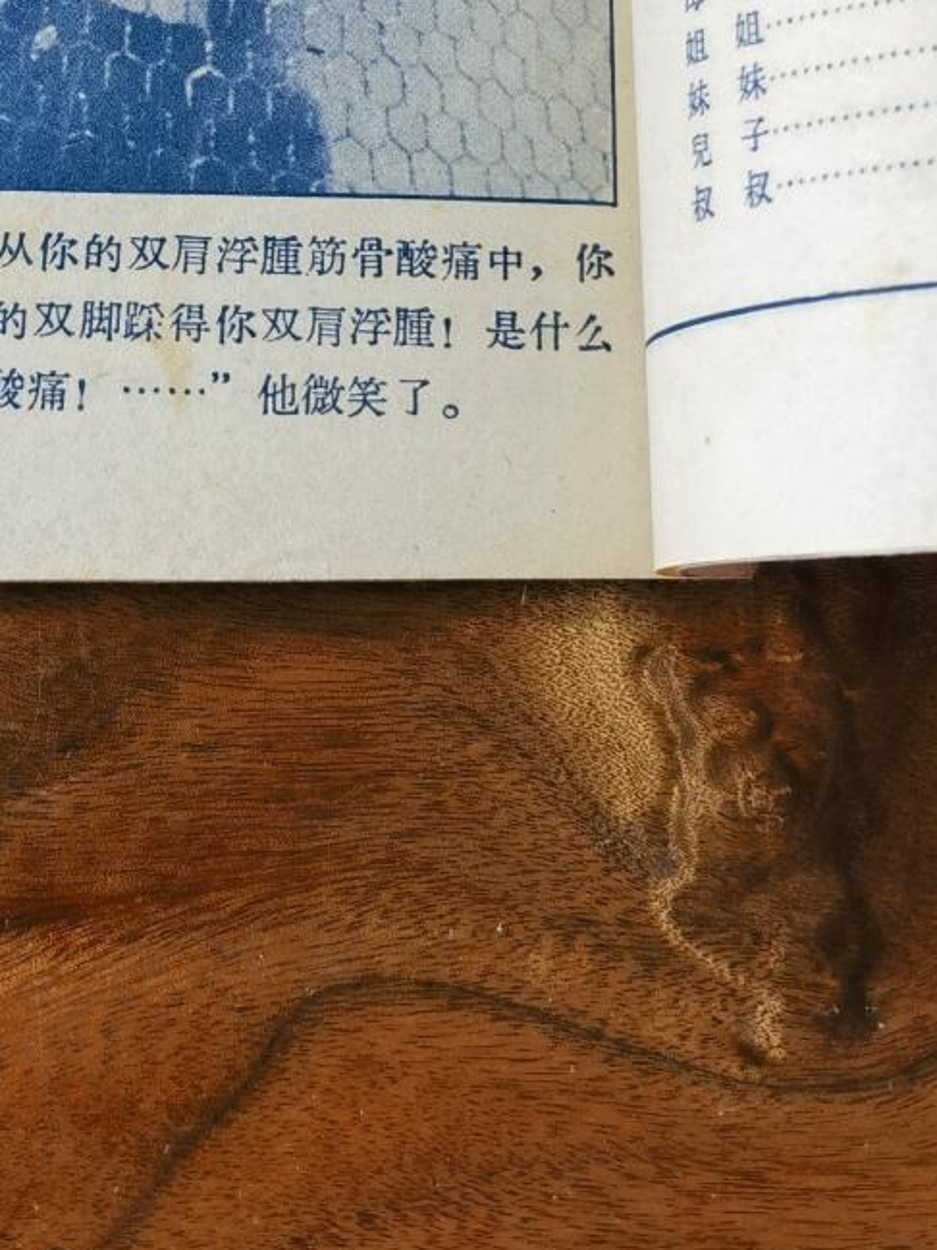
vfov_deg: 23.3
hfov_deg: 19.6
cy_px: -334
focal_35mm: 75
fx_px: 2707
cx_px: 345
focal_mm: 6.67
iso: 64
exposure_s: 1/120
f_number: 1.9
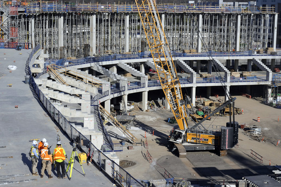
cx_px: 140
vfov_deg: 19.4
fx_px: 546
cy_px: 94
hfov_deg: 28.9
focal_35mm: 70
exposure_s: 1/2000
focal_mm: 70
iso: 500
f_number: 8
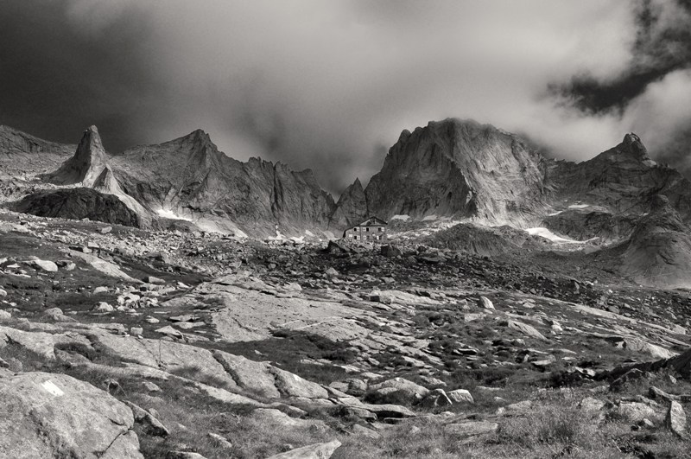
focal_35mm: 44
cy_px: 230
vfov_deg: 30.8
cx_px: 346
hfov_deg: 45.0
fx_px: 834
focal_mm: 29
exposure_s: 1/1250
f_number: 8
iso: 200
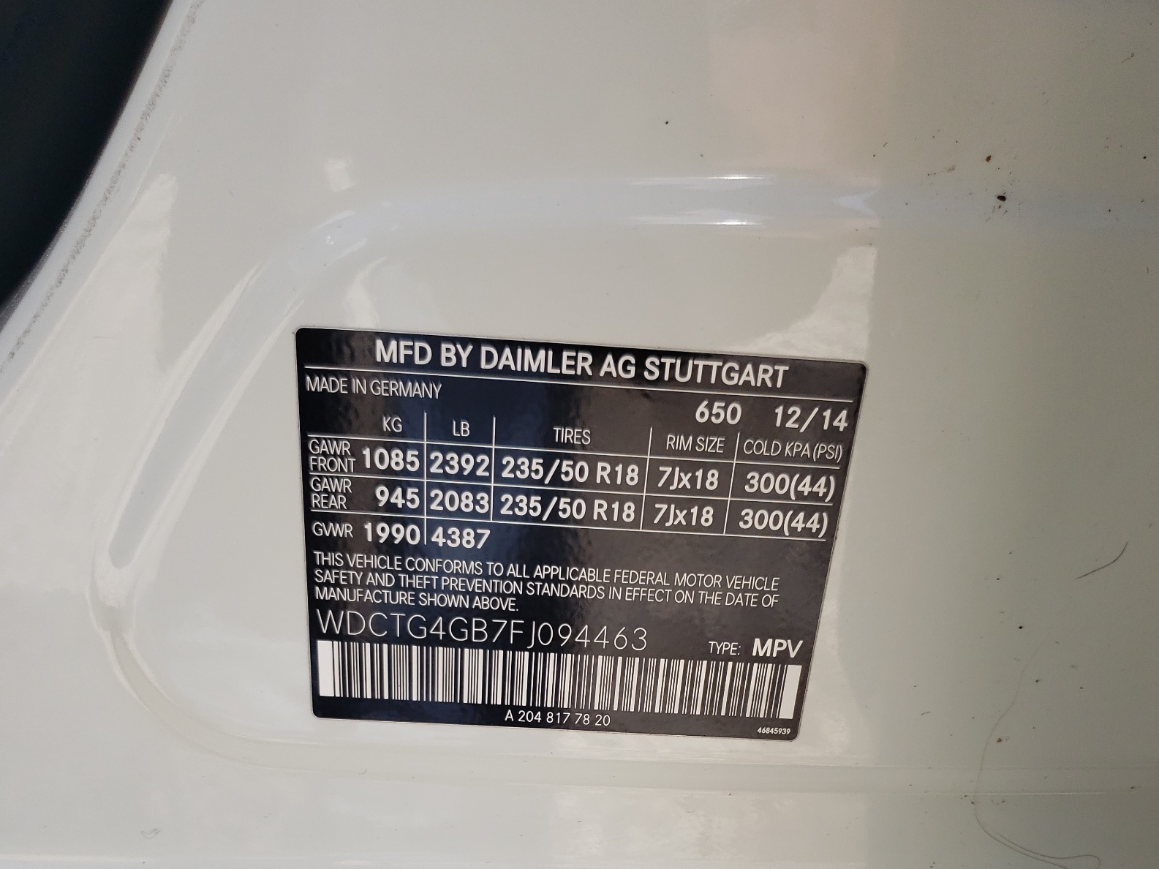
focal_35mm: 35
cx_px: 583
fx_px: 1172
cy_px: 746
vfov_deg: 38.5
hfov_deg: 52.6
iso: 50
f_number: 1.5
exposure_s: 1/667
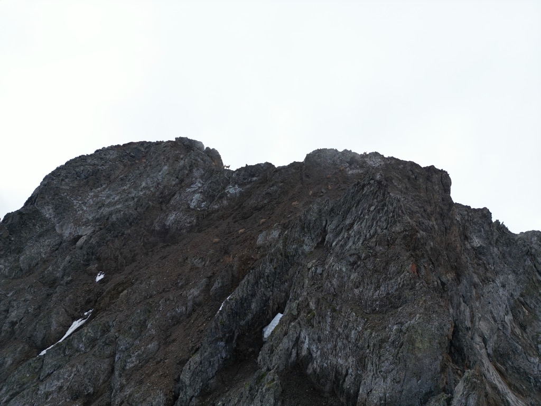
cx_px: 270
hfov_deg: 71.6
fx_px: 375
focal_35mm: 24
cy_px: 203
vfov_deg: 56.8
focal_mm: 6.72
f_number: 1.7
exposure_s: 1/1250
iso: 100
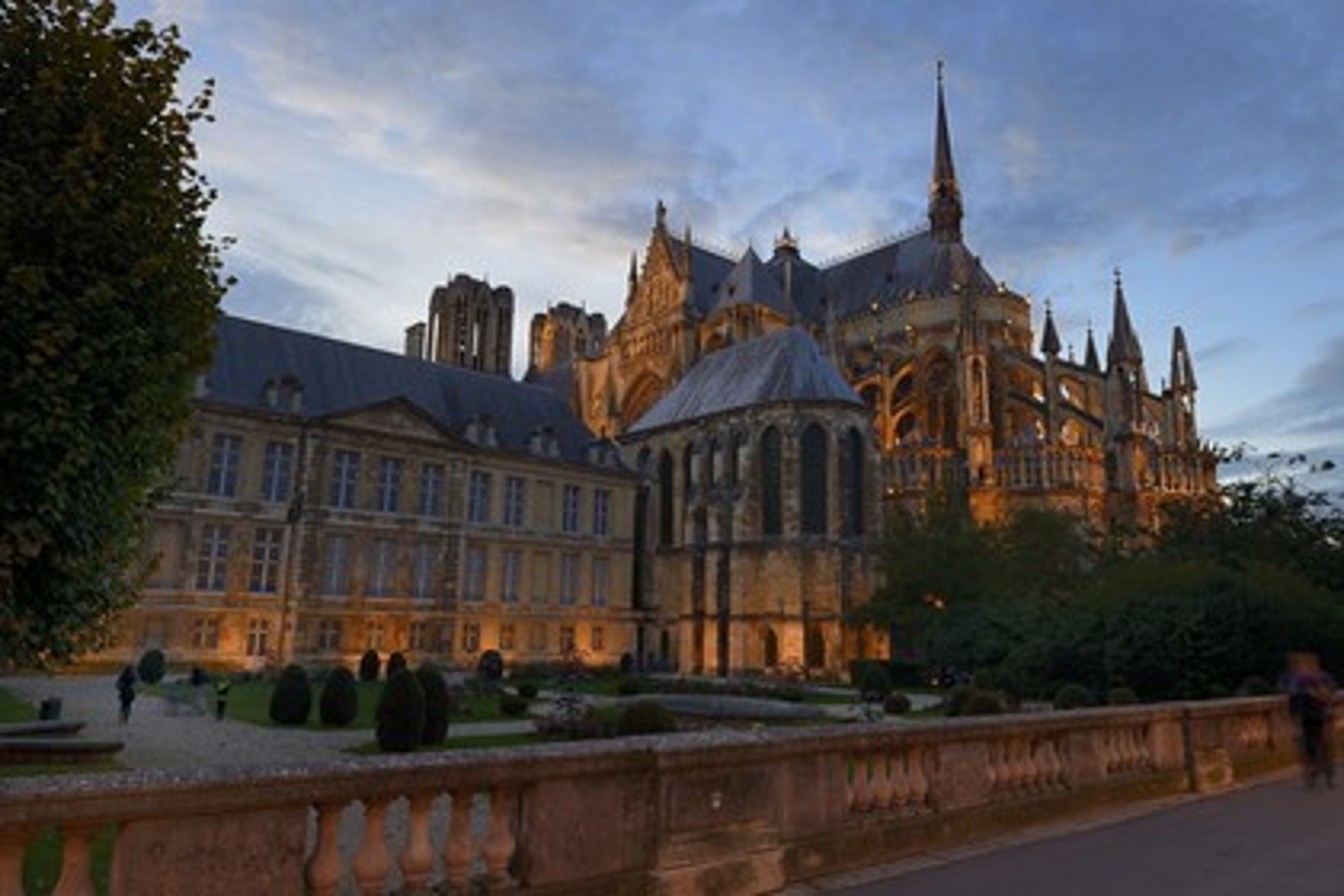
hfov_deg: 73.7
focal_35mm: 24
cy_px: 448
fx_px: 896
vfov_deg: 53.1
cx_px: 672
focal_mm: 24
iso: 100
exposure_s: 1
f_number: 7.1
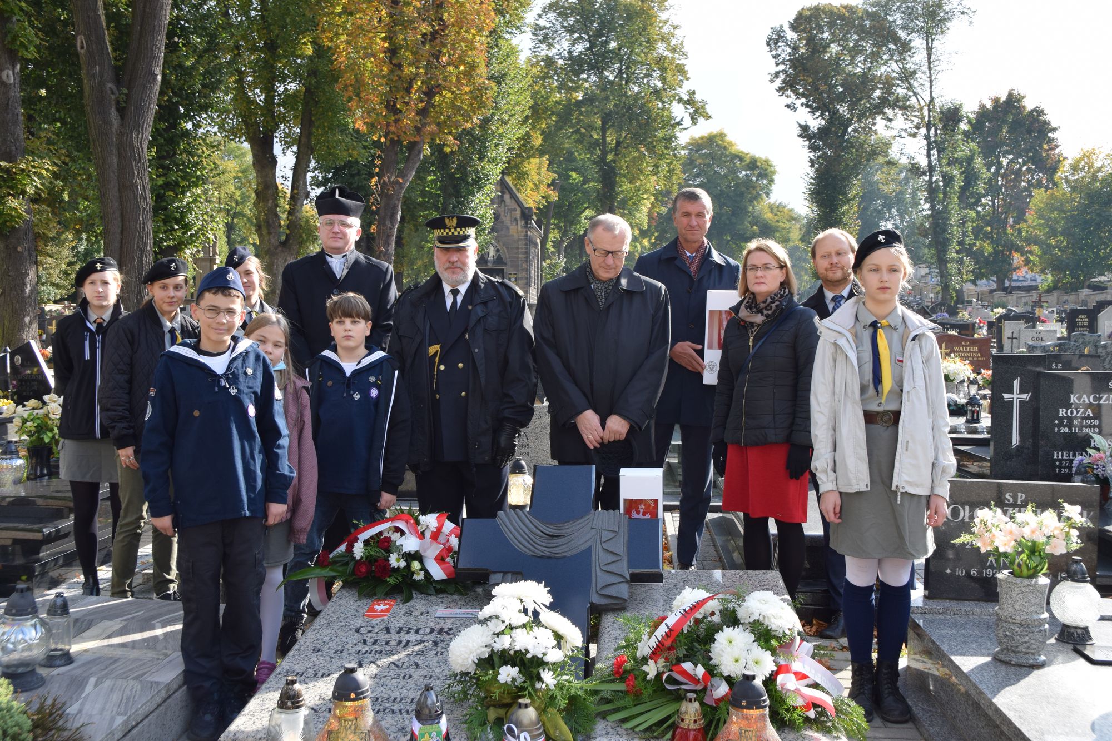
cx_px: 556
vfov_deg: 36.9
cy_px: 370
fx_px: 1112
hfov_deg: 53.1
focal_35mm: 36
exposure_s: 1/250
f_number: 8
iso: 320
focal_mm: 24
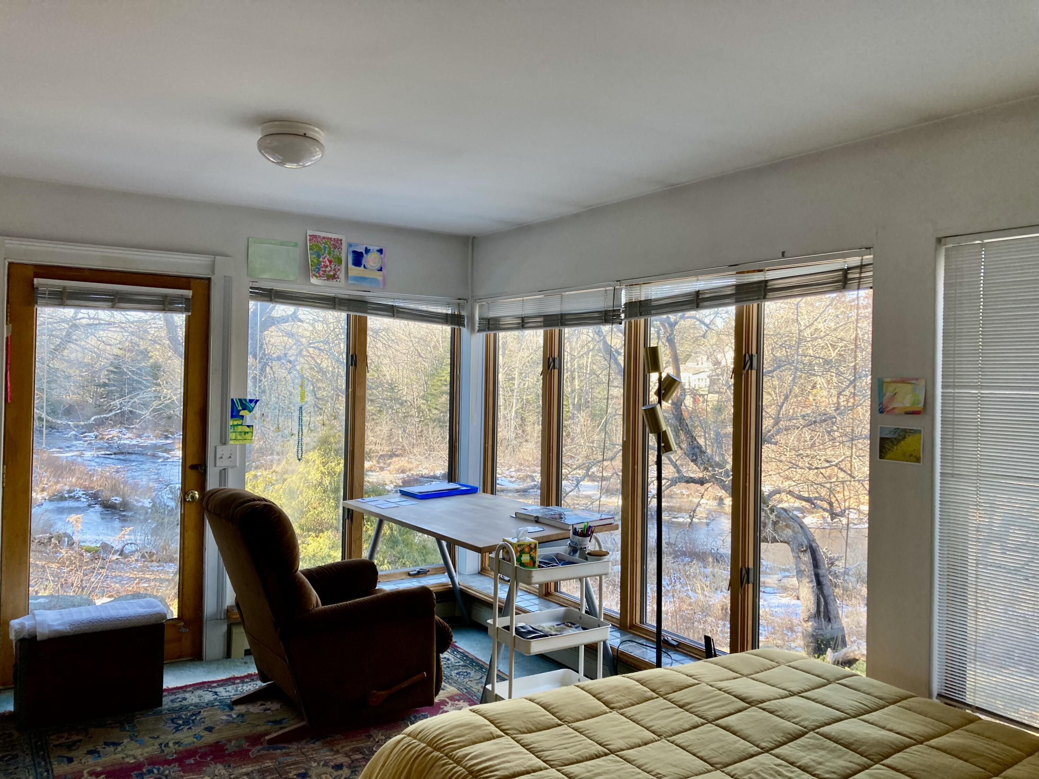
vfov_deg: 49.7
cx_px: 520
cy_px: 390
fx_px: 840
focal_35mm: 28
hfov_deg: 63.4
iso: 50
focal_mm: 3.99
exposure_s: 1/121
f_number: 1.8
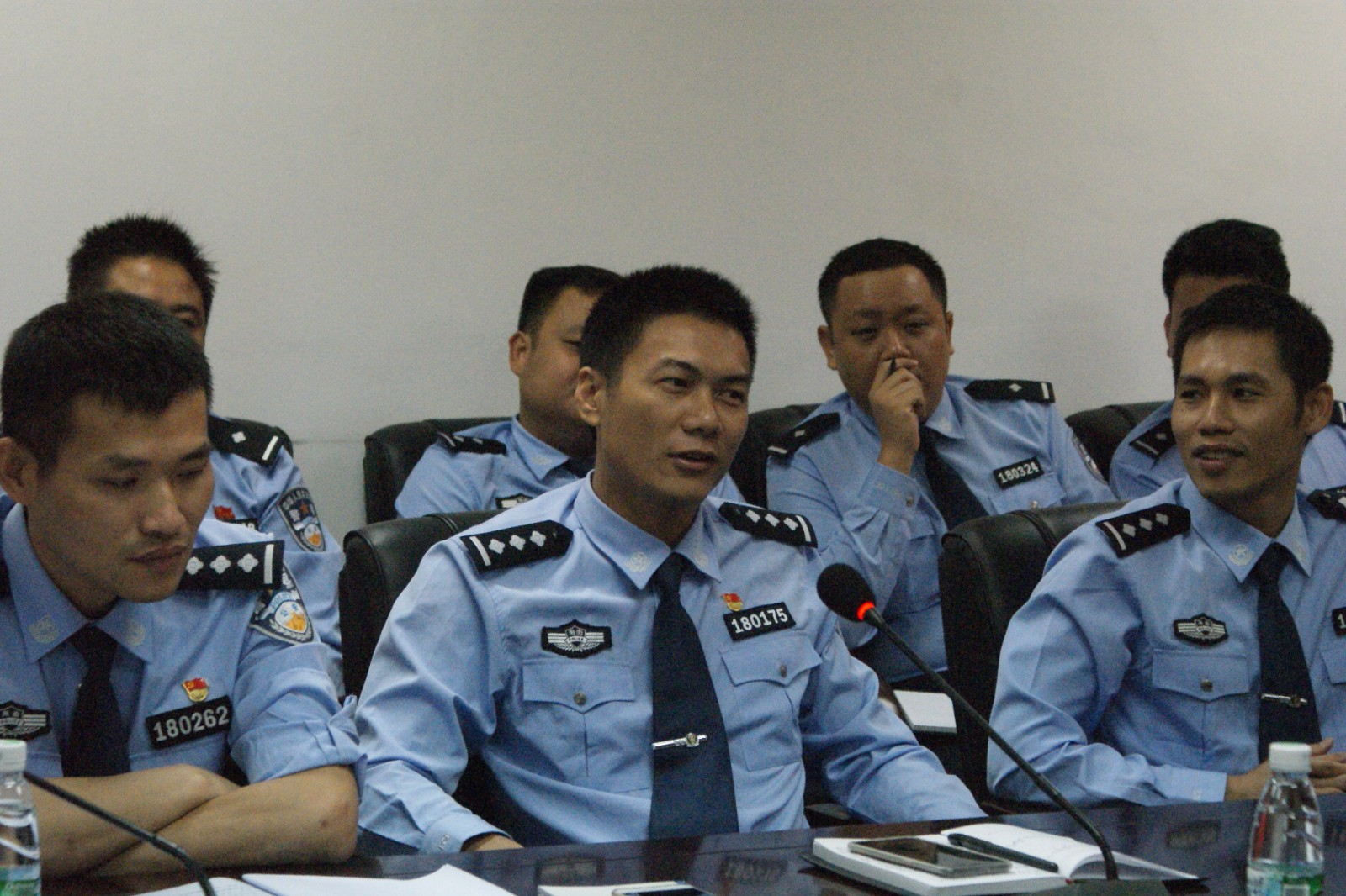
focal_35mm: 105
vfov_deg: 13.0
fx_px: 3925
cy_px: 448
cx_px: 673
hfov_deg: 19.5
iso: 3200
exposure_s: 1/160
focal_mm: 70
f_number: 6.3
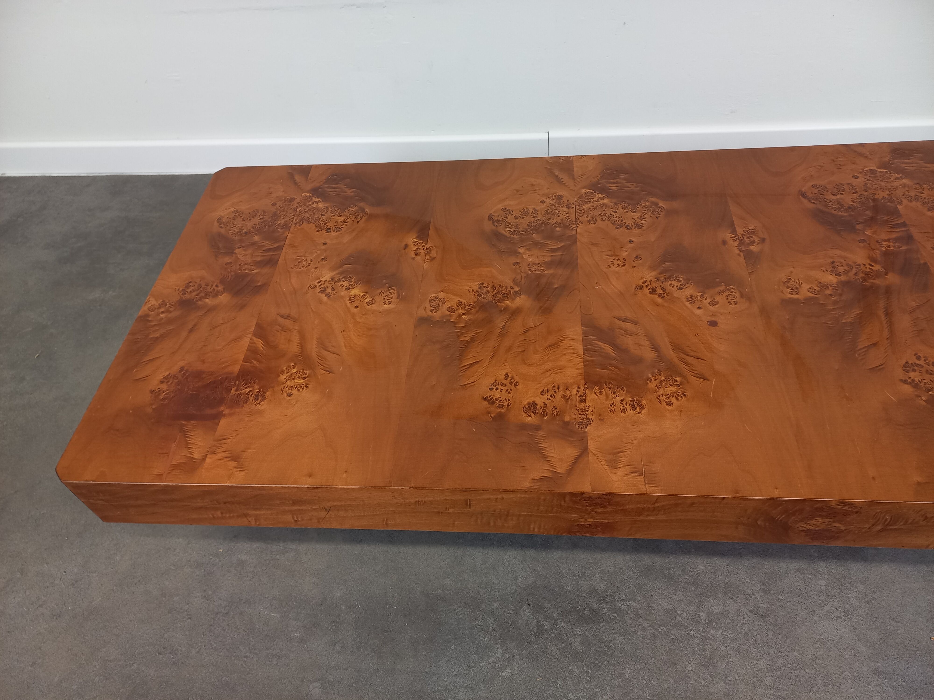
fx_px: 675
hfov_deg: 69.4
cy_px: 350
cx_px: 467
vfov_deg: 54.9
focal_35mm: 25
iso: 250
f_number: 1.8
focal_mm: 4.65
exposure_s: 1/50
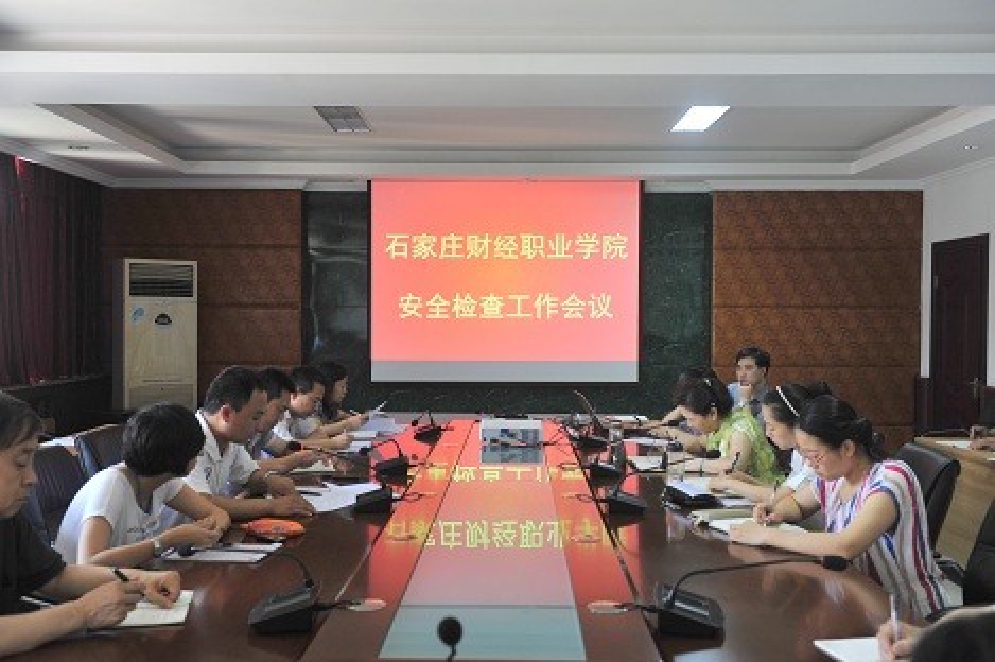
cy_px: 331
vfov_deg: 37.8
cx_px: 498
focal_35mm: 35
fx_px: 967
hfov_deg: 54.5
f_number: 4
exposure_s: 1/60
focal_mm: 35
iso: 640
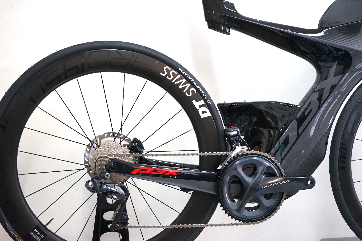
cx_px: 181
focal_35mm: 39
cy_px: 120
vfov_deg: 34.2
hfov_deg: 49.6
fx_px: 392
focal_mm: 39
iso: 2000
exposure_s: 1/160
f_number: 4
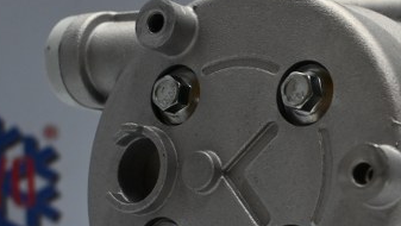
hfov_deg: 22.3
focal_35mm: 93
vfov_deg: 13.0
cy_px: 172
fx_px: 992
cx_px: 363
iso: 720
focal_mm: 25
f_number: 4.2
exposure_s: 1/125
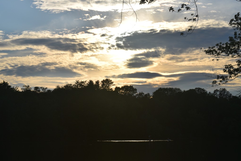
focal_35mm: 88
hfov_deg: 23.2
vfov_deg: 15.6
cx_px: 116
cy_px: 83
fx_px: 586
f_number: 13
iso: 200
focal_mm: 55
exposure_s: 1/640
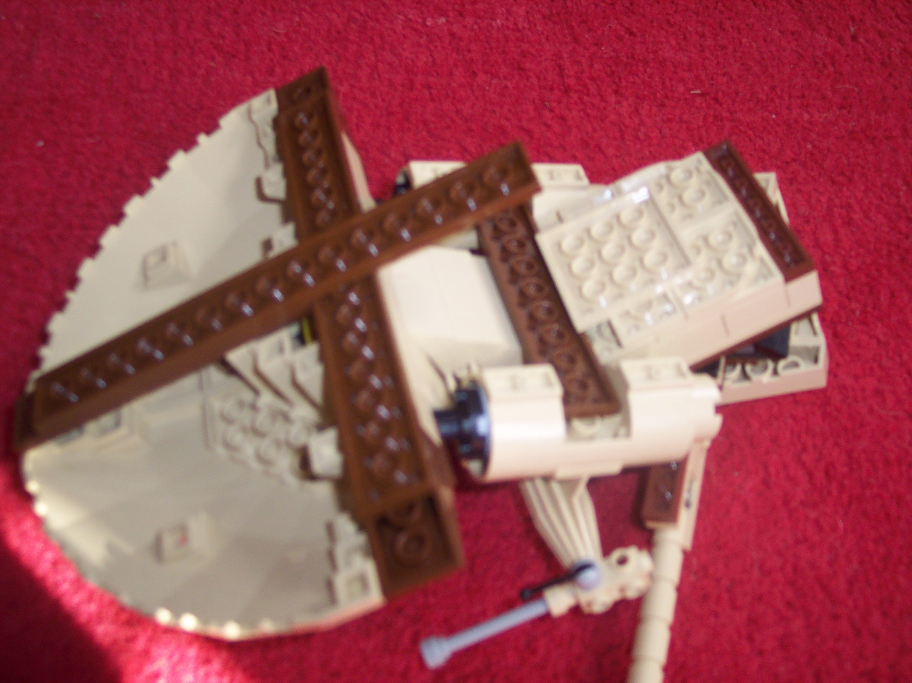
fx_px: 1001
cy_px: 342
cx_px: 456
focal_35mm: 38
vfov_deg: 37.7
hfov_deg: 49.0
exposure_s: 1/30
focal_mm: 8
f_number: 2.8
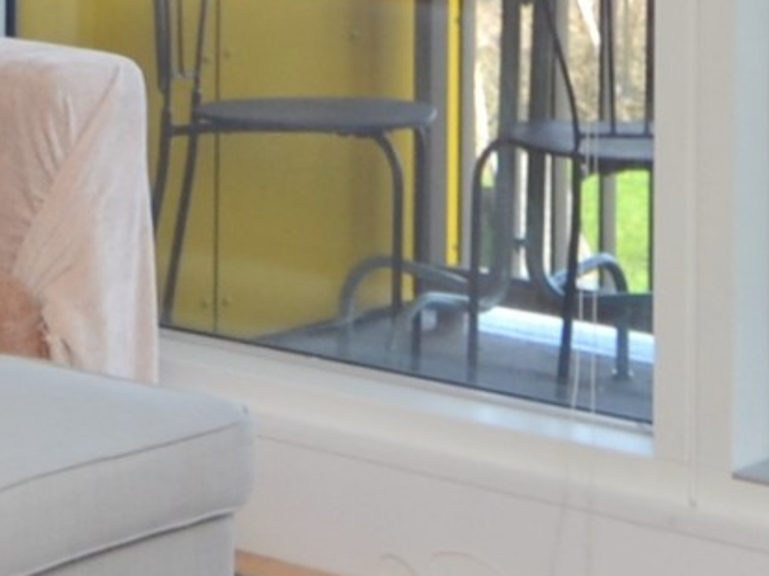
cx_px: 202
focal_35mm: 122
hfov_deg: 16.1
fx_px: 2709
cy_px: -309
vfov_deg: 11.6
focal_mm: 10
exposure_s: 1/125
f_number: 3.5
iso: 100
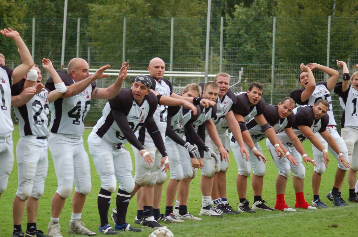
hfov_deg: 14.4
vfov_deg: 9.6
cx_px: 179
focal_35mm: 142
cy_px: 118
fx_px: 1414
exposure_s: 1/500
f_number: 4.2
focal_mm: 95
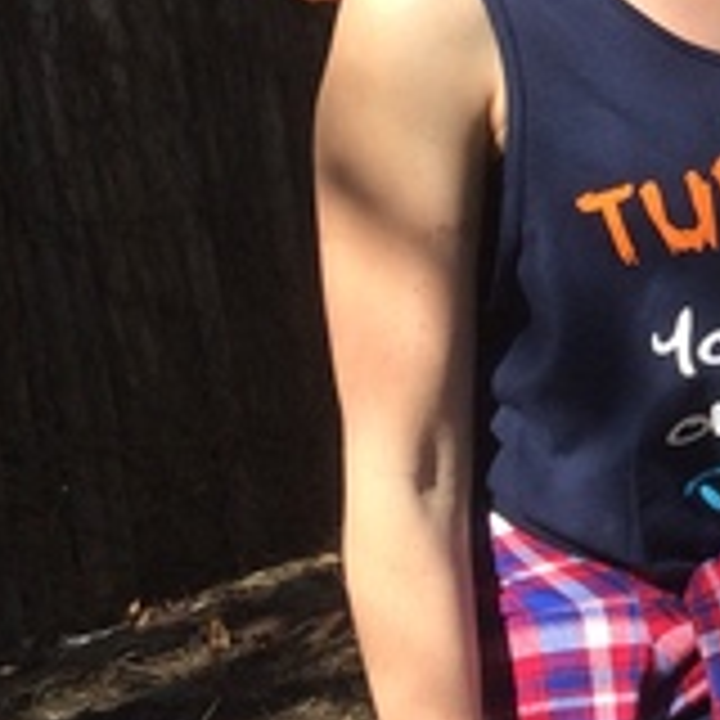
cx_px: 1566
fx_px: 2706
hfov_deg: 12.7
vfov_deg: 15.1
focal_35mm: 115
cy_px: 248
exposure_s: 1/1466
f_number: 2.2
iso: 32
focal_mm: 4.15
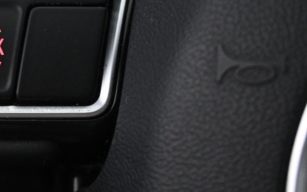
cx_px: -13
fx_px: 918
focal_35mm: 110
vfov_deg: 11.9
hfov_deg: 18.4
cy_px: 69
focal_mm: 32.5
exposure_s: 1/50
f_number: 5
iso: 4500
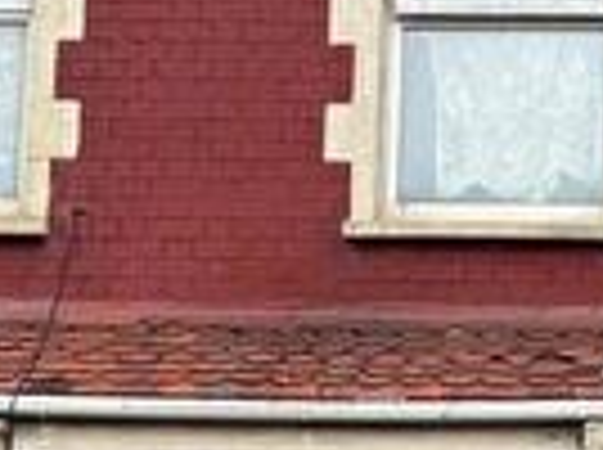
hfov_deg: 7.7
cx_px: 1012
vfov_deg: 5.9
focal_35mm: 251
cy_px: 461
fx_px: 4365
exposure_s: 1/1980
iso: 64
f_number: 1.78
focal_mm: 6.76
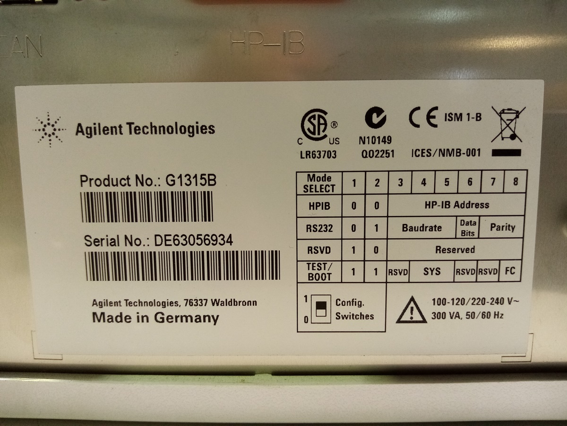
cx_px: 284
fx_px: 426
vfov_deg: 53.1
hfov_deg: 67.3
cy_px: 213
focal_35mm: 26
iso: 243
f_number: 1.8
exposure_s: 1/33.3
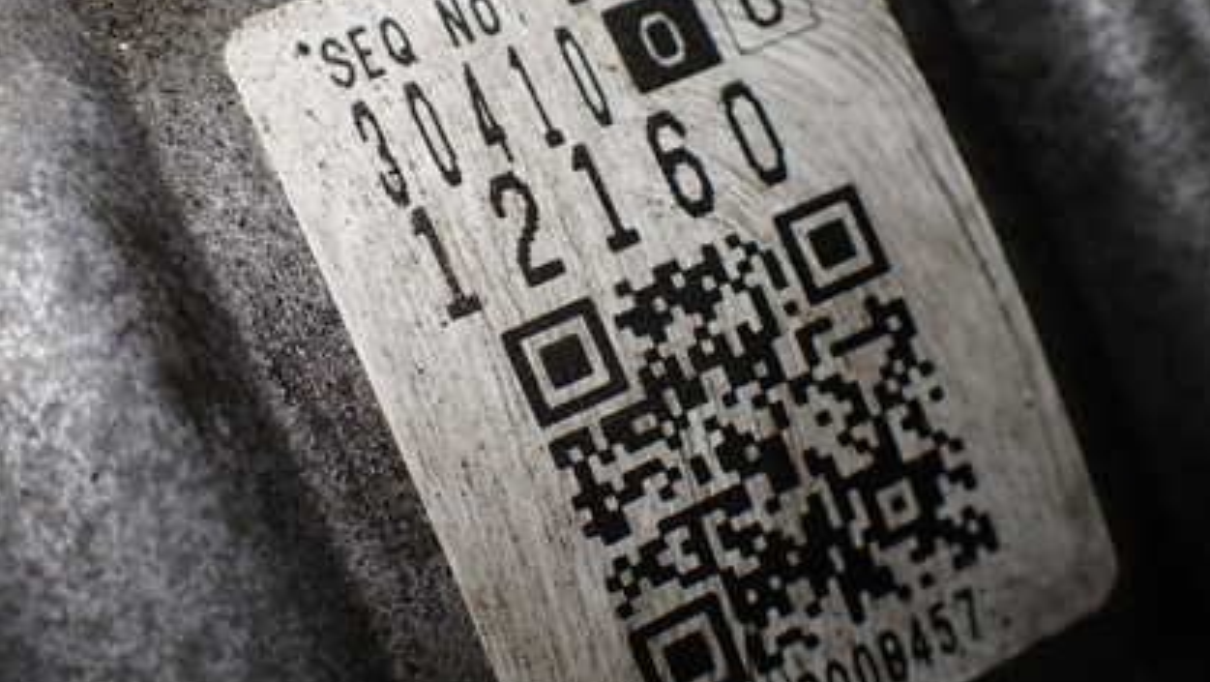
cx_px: 566
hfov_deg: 43.7
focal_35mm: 47
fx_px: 1509
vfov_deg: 25.4
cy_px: 290
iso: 125
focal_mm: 5.4
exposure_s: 1/125
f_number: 2.3
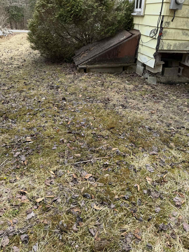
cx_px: 94
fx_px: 175
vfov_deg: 71.6
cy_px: 126
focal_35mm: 24
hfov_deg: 56.8
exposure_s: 1/1361
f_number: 1.78
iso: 80
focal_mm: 6.76
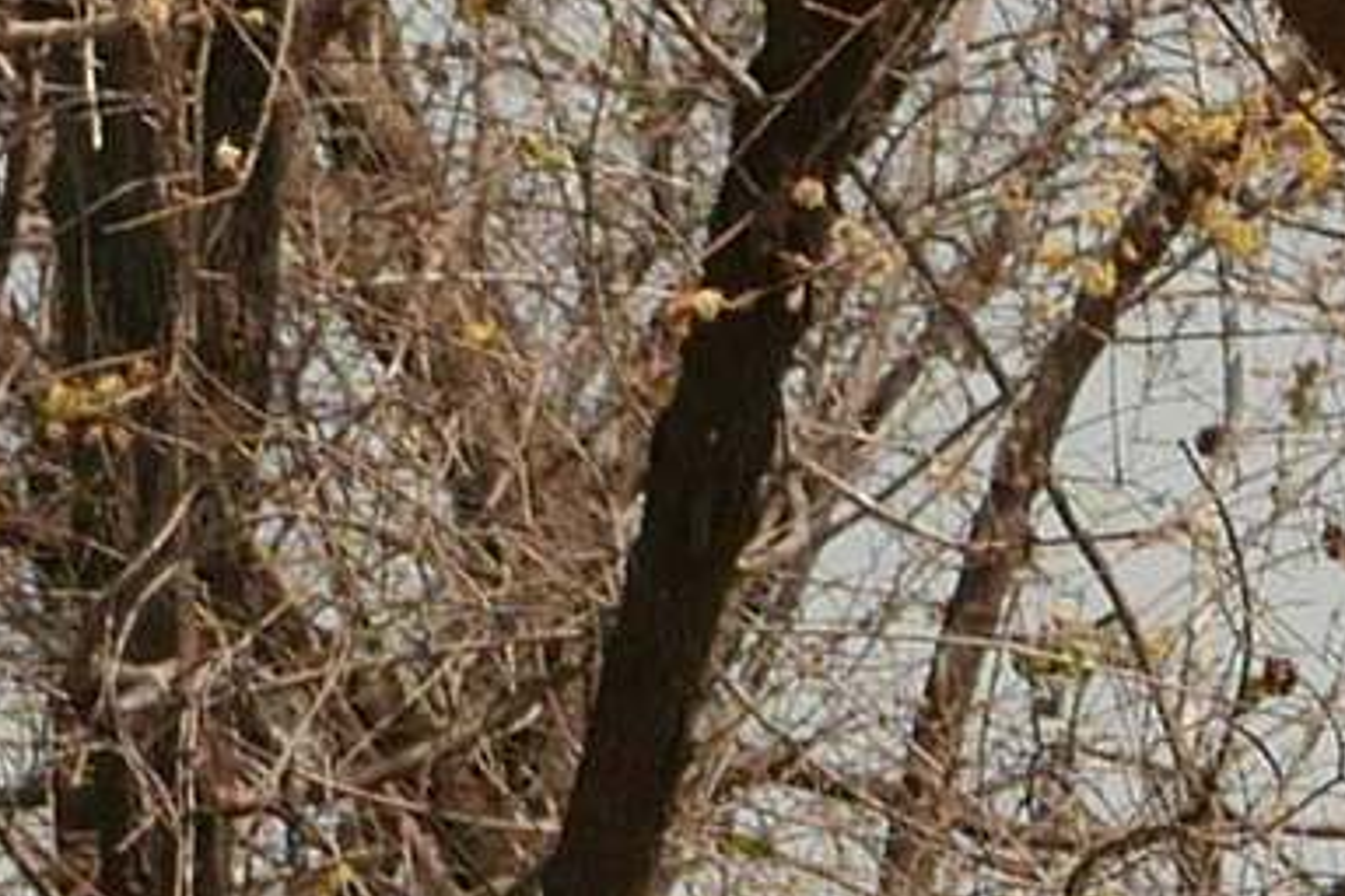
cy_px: -1162
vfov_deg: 1.9
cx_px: -1349
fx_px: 26450
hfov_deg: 2.9
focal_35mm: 708
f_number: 5.6
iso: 200
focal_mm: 34
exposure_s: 1/800
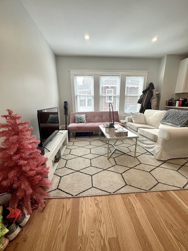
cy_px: 126
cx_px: 94
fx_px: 101
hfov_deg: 85.7
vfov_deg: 102.1
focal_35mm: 14
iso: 50
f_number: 2.2
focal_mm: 2.22
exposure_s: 1/120
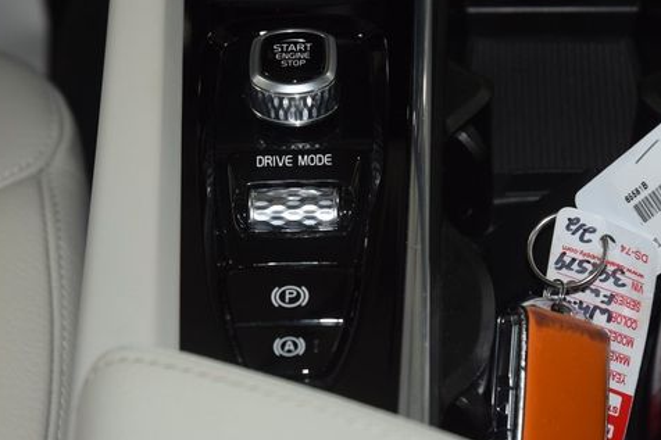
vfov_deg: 12.1
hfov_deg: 18.1
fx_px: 2074
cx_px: 294
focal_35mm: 113
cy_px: 194
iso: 1100
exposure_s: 1/80
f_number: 4.5
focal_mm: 56
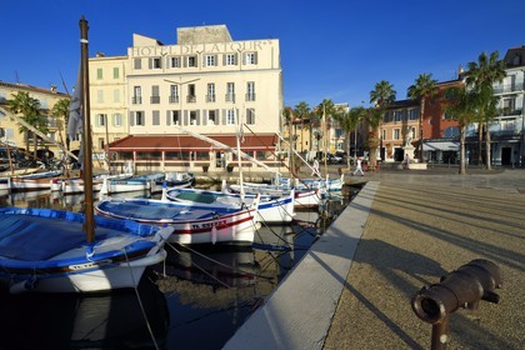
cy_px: 175
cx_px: 262
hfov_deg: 104.3
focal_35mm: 14
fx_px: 204
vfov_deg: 81.2
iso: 200
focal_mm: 14
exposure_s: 1/200
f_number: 16
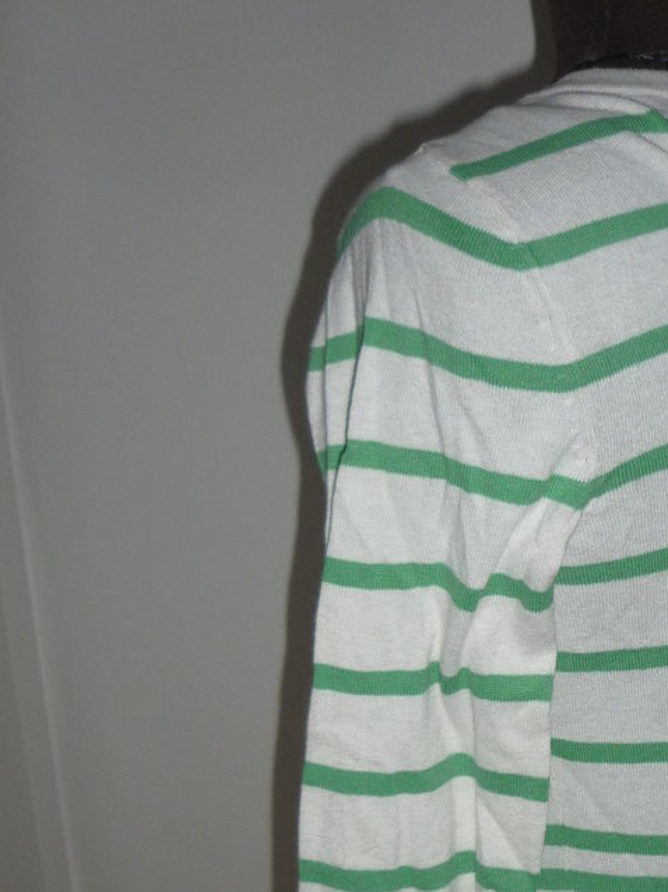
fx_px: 1777
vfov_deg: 27.9
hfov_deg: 20.9
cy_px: 633
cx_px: 594
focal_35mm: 69
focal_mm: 5.5
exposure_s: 1/125
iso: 100
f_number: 2.8
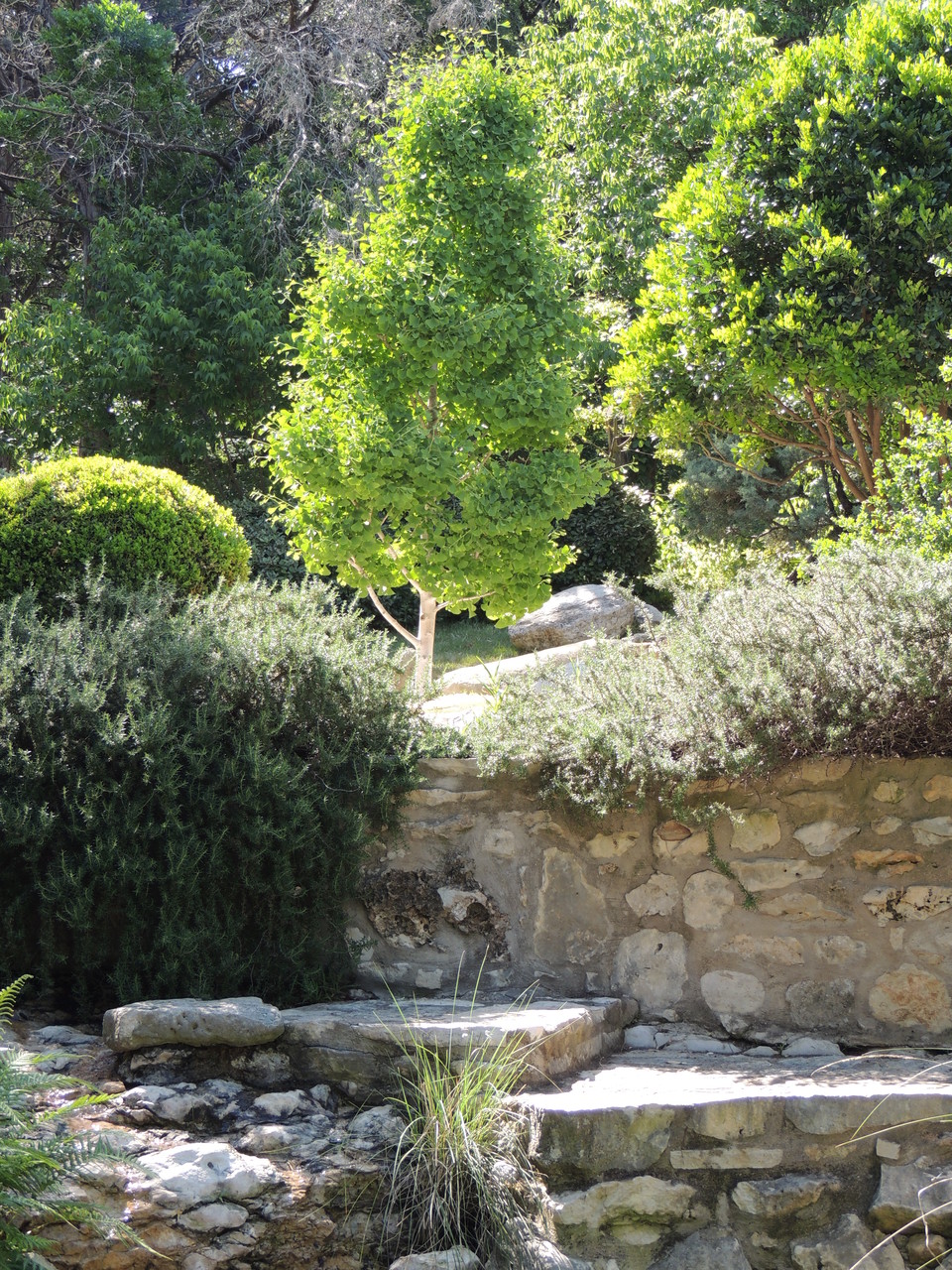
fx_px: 2567
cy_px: 635
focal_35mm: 70
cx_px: 476
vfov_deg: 27.8
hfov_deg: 21.0
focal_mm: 12.4
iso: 100
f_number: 3.9
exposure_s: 1/125
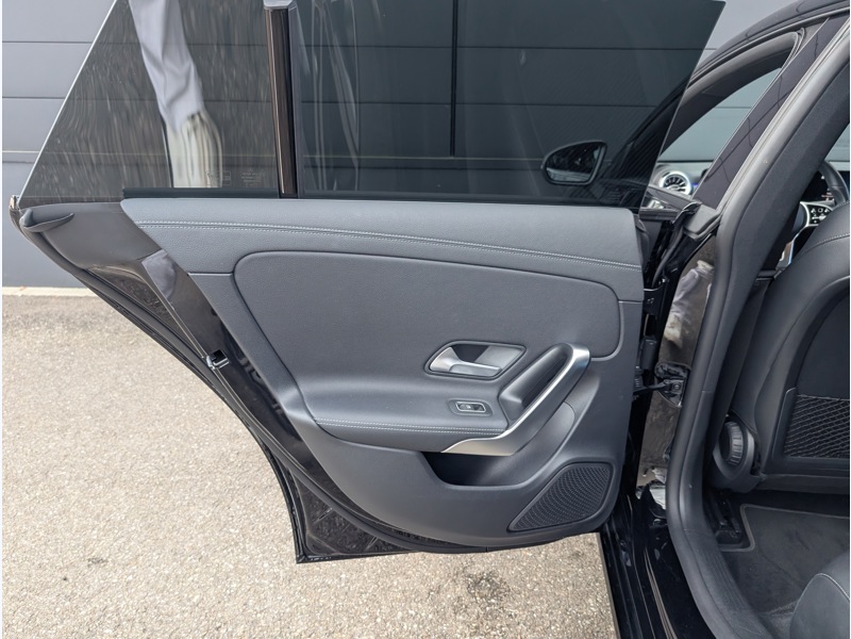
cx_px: 426
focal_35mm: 24
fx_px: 590
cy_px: 320
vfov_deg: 56.8
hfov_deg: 71.6
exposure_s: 1/1805
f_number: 1.68
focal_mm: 6.9
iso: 685
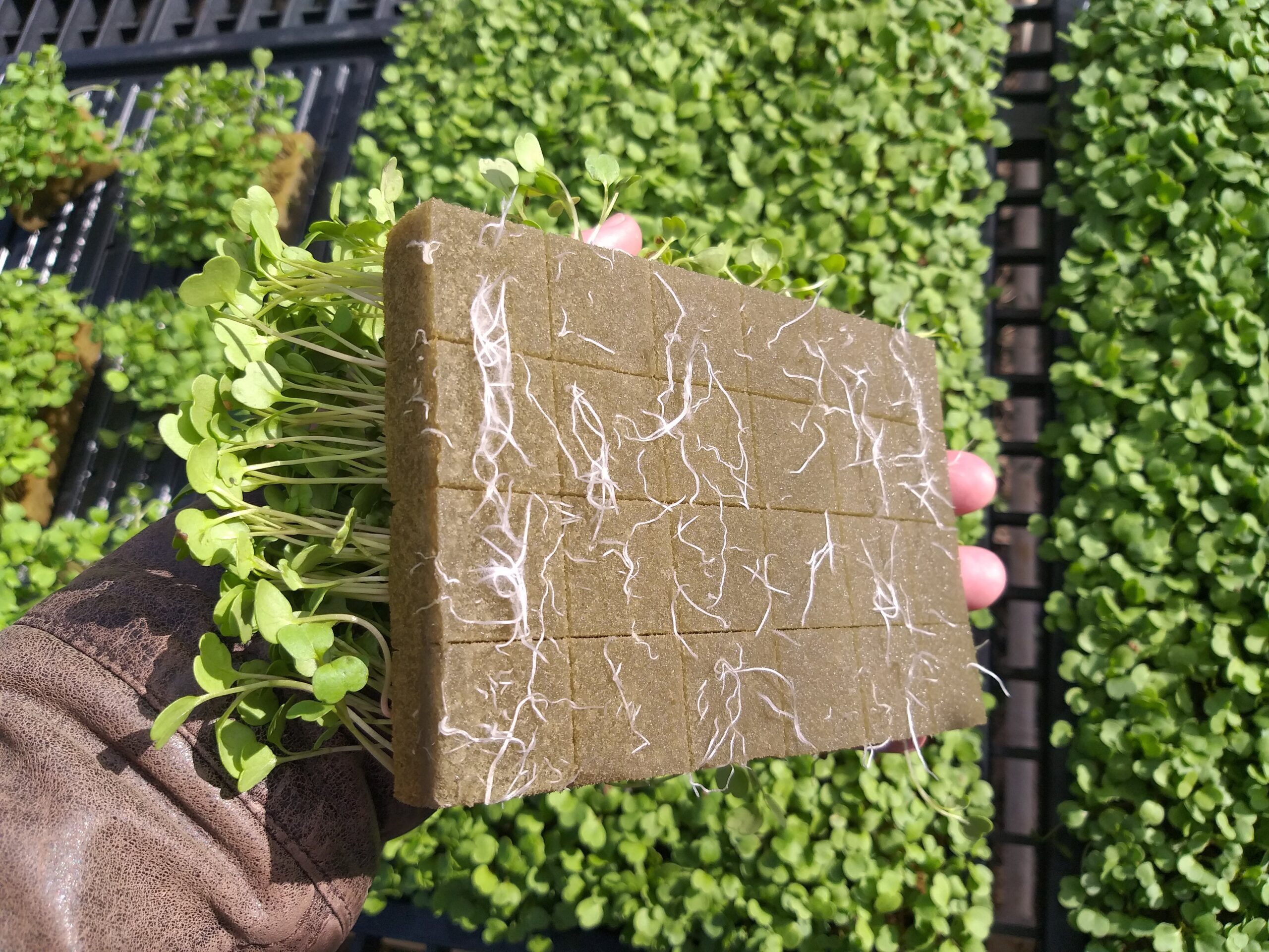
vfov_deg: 53.1
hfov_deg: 67.3
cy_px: 476
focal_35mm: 26
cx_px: 634
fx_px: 953
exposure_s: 1/548
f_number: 1.7
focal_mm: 3.93
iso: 40
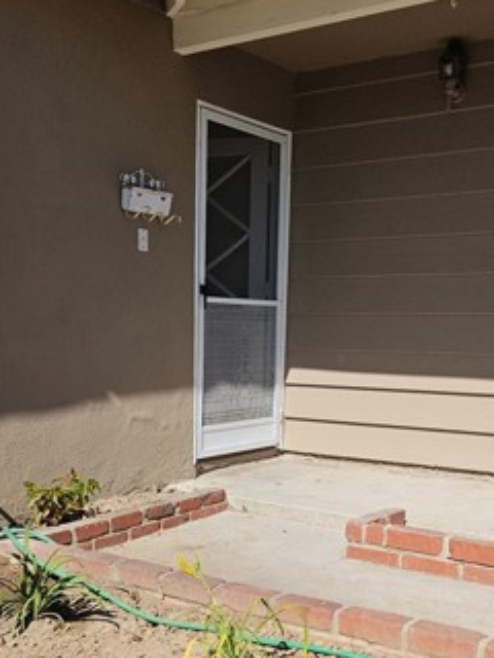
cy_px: 432
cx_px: 253
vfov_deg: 40.8
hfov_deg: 31.5
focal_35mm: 46
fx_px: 875
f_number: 1.8
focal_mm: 5.4
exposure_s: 1/2049
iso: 25
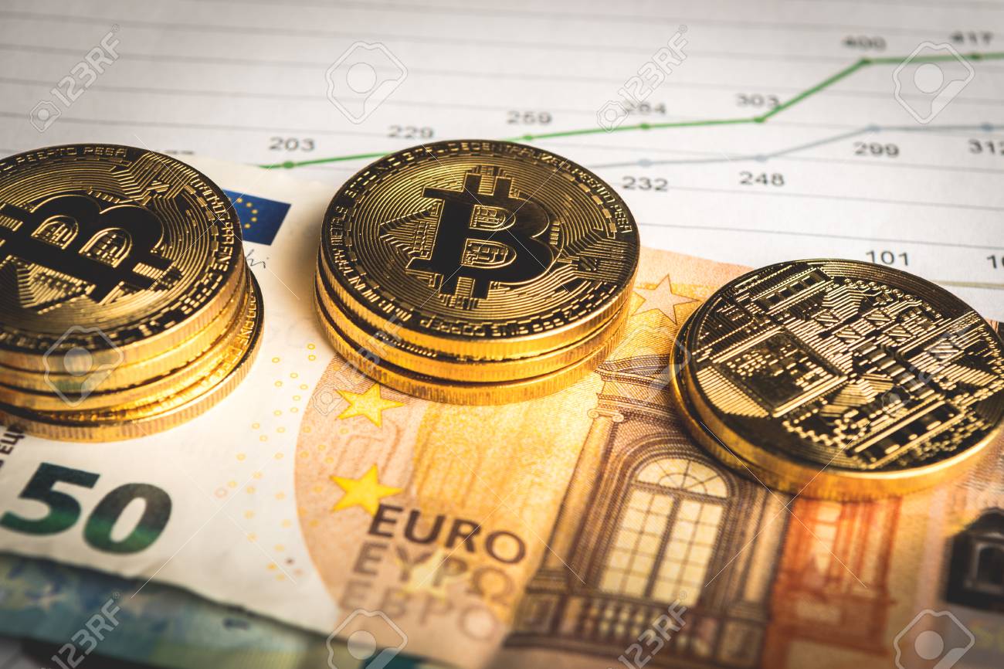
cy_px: 334
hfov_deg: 24.6
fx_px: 2300
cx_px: 502
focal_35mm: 82
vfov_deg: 16.5
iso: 100
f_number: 3.5
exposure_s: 1/250
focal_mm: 55
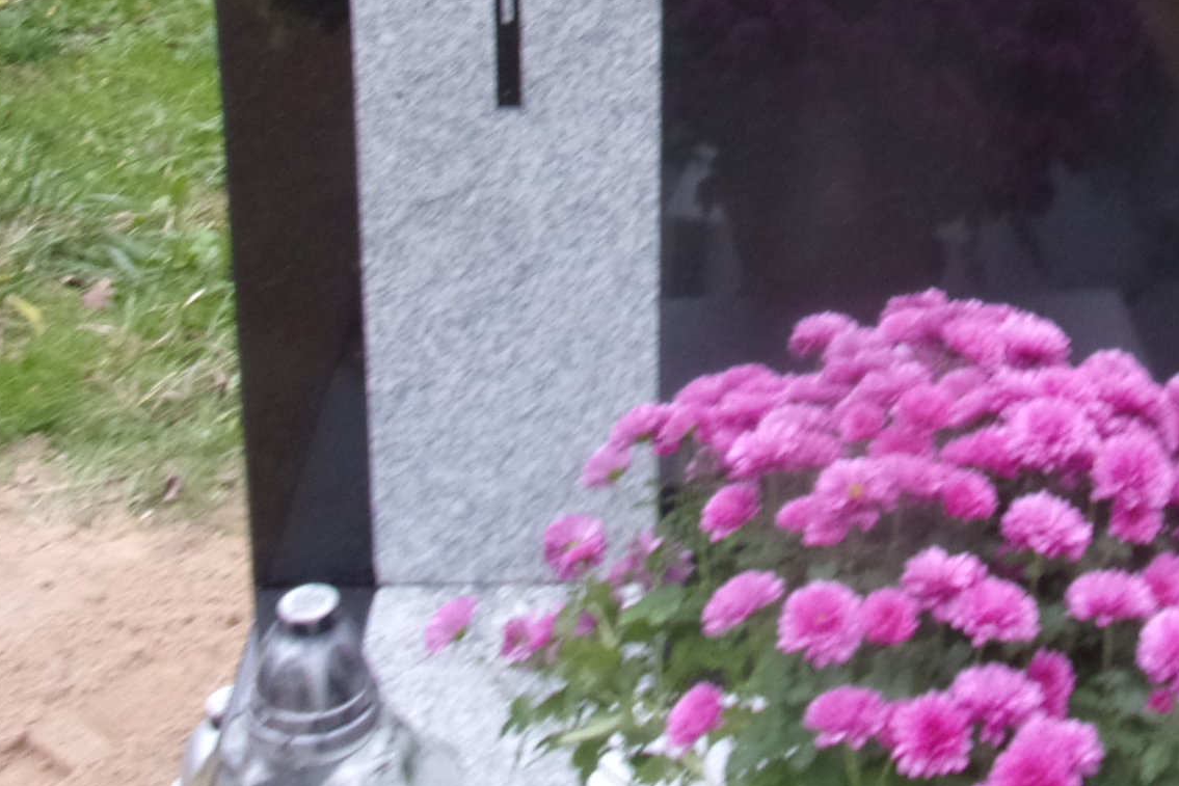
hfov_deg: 34.4
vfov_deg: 22.3
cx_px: 865
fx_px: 1867
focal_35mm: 57
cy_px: -110
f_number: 3.3
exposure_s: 1/34
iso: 80
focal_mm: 4.3
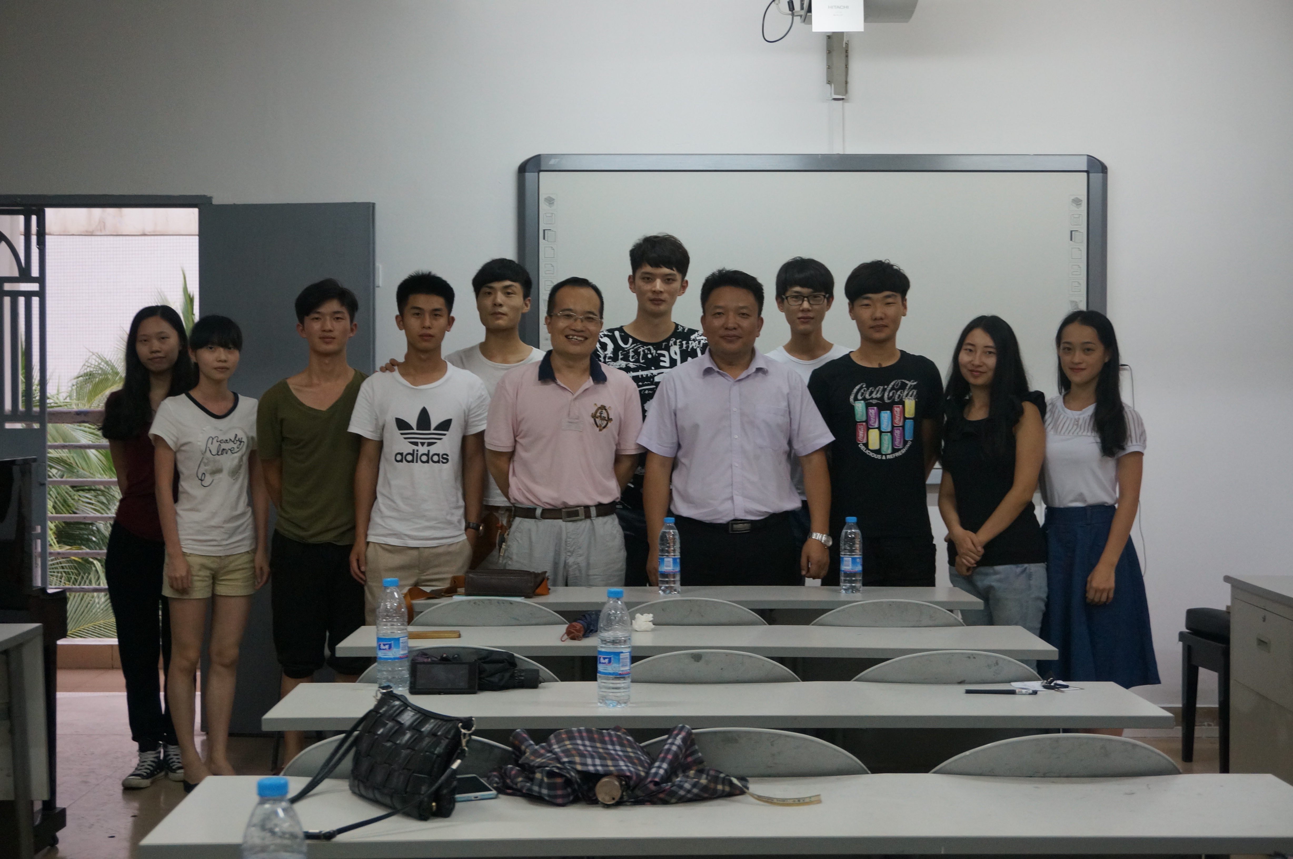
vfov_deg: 28.0
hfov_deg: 41.2
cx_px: 646
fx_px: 1722
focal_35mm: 48
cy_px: 430
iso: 1000
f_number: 5
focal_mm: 32
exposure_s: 1/60
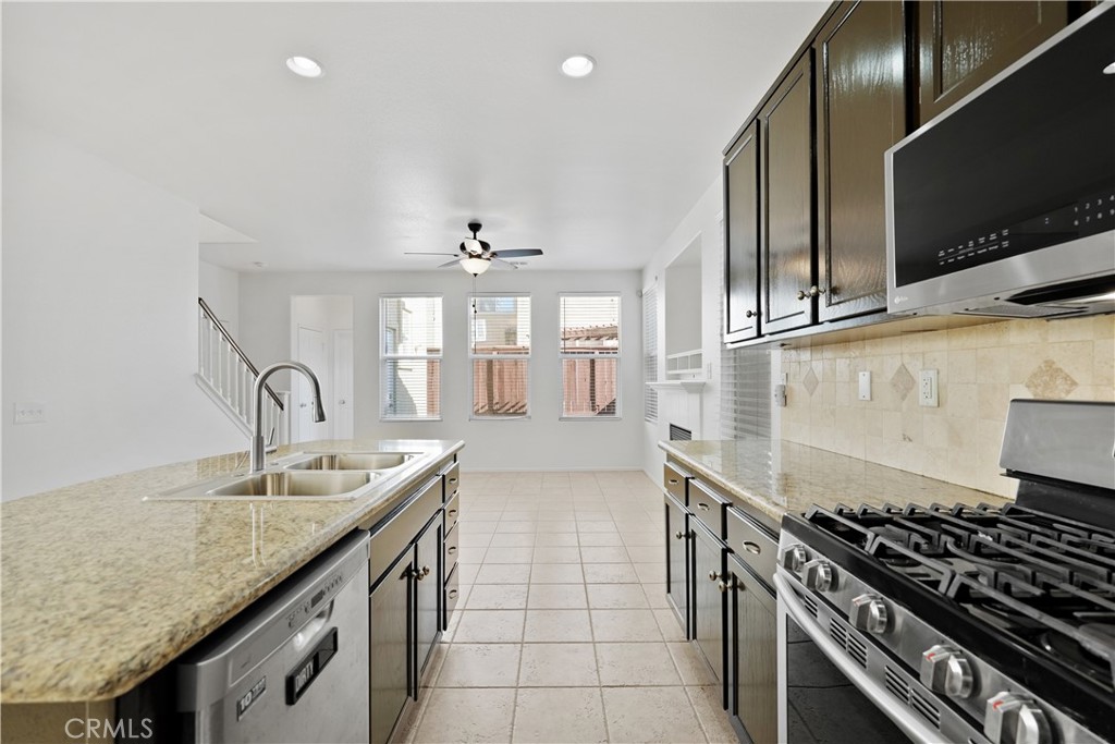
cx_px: 558
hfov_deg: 96.7
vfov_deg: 73.8
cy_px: 372
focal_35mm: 16
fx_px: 496
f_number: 4.5
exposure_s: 1/15
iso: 500
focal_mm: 16
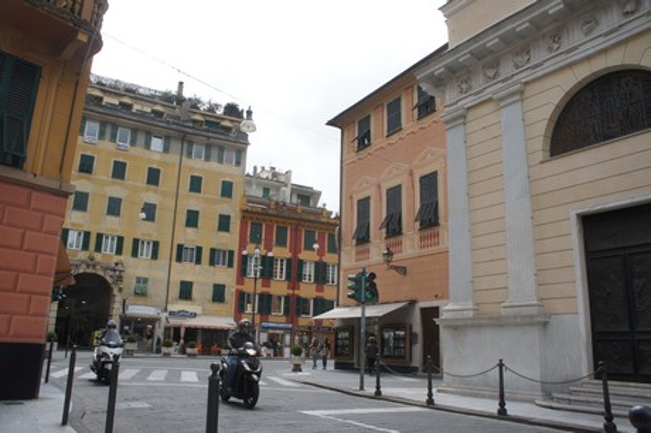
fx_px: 515
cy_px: 216
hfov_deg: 64.6
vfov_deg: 45.6
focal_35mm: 28
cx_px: 326
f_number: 8
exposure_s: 1/250
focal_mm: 19
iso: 200
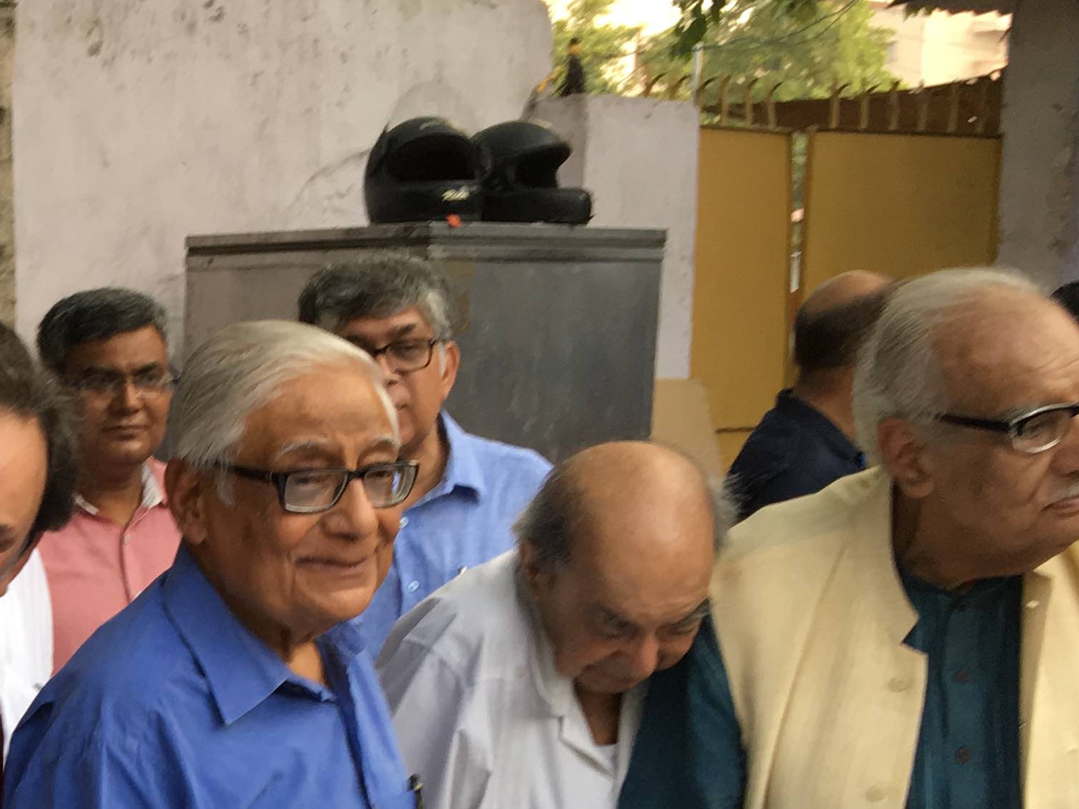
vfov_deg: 18.5
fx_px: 2431
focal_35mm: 78
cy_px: 790
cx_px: -267
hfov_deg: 22.7
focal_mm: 4.15
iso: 40
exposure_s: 1/100
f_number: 2.2
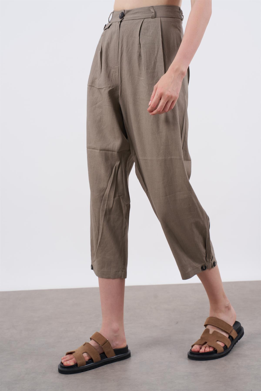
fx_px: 663
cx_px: 130
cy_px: 196
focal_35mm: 61
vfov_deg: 32.9
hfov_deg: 22.3
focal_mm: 61
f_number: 8
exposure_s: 1/160
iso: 160
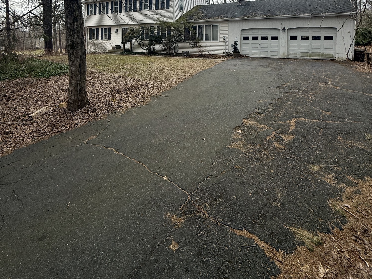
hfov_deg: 84.7
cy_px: 50
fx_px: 204
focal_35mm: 19
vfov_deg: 62.1
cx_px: 186
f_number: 2.2
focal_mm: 2.22
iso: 64
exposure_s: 1/888
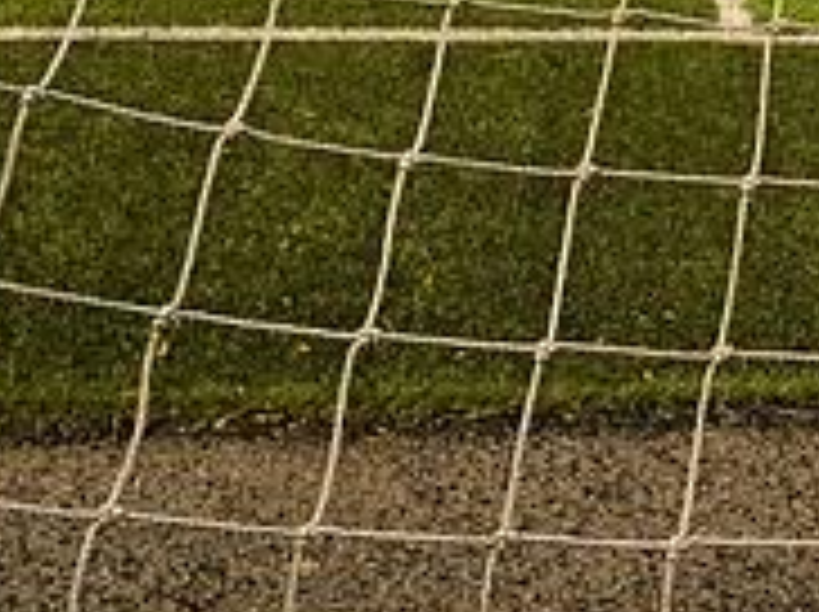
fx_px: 1559
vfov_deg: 20.9
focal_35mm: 66
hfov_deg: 28.6
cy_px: -92
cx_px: 698
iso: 500
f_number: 1.8
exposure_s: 1/50
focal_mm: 5.23
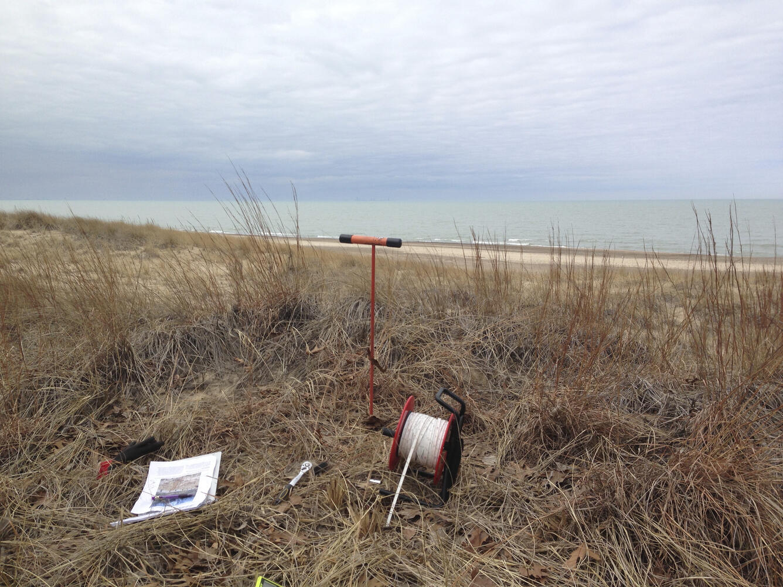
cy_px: 294
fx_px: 746
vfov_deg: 42.9
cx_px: 392
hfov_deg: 55.4
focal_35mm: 33
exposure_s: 1/1748
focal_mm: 4.13
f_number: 2.4
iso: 50
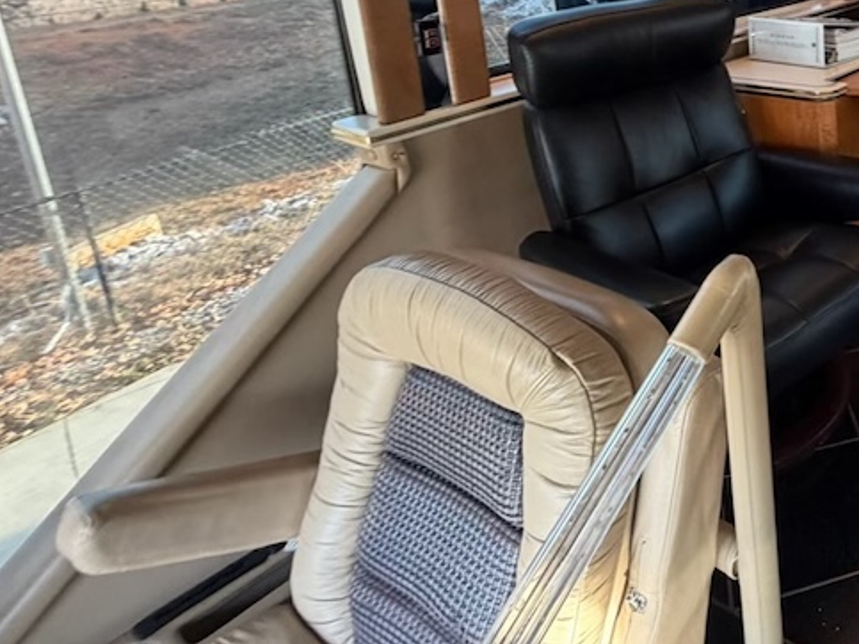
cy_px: 59
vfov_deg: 43.8
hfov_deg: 48.7
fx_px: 719
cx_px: 887
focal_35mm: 29
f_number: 2.2
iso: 320
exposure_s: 1/67
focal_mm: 2.22
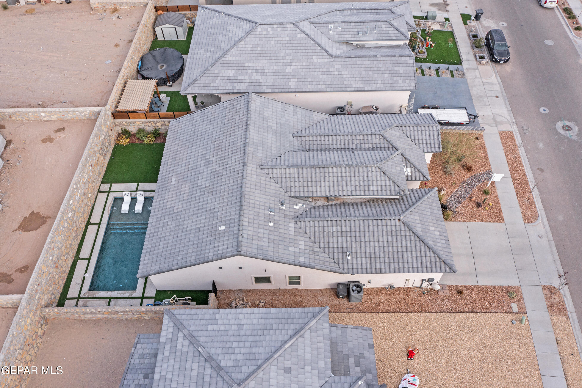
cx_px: 291
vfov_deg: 46.4
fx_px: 453
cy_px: 194
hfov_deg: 65.5
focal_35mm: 28
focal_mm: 10.26
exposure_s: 1/320
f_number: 5.6
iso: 100
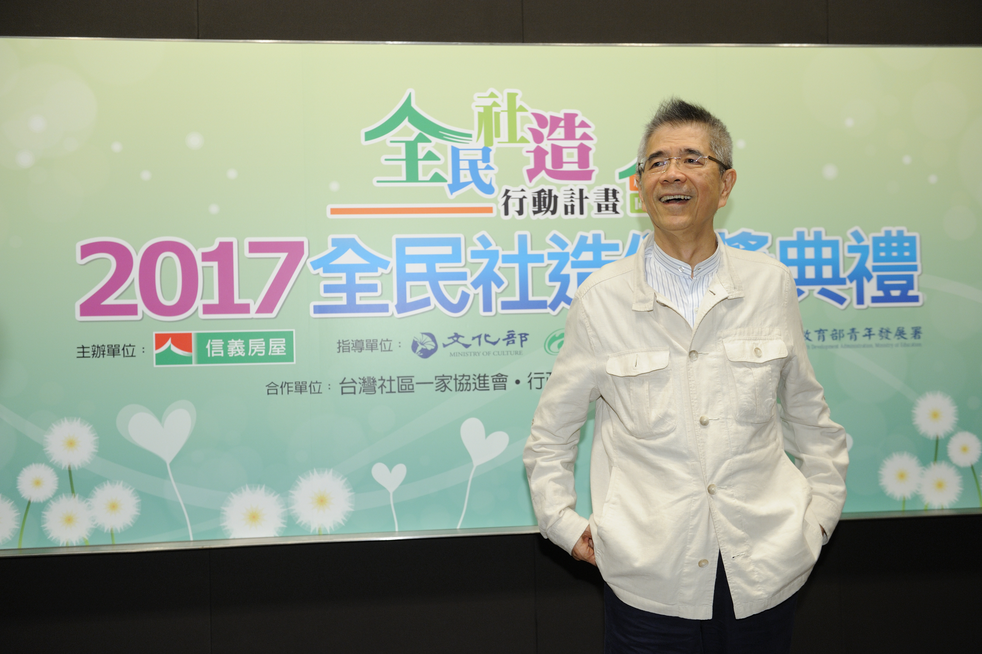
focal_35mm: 36
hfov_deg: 53.2
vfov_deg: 36.8
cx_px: 491
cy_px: 327
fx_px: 981
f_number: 3.5
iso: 640
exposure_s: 1/160
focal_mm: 36
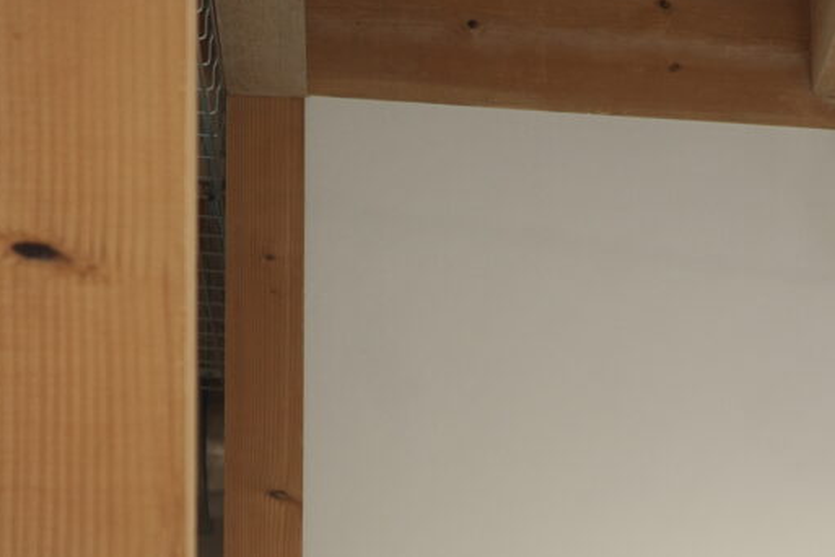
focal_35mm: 156
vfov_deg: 8.5
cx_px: 1226
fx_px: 3618
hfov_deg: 12.6
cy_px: 1001
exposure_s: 1/40
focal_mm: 26
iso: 200
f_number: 2.8
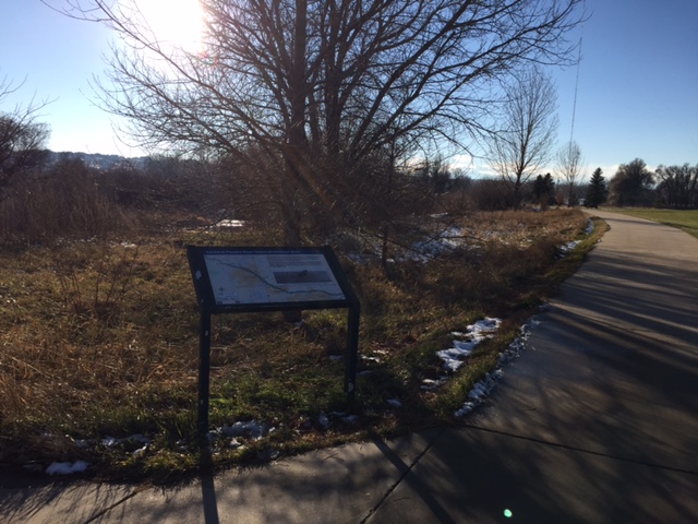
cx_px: 349
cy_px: 262
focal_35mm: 29
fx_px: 585
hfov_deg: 61.7
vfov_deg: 48.2
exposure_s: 1/1980
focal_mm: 4.15
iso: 32
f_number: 2.2
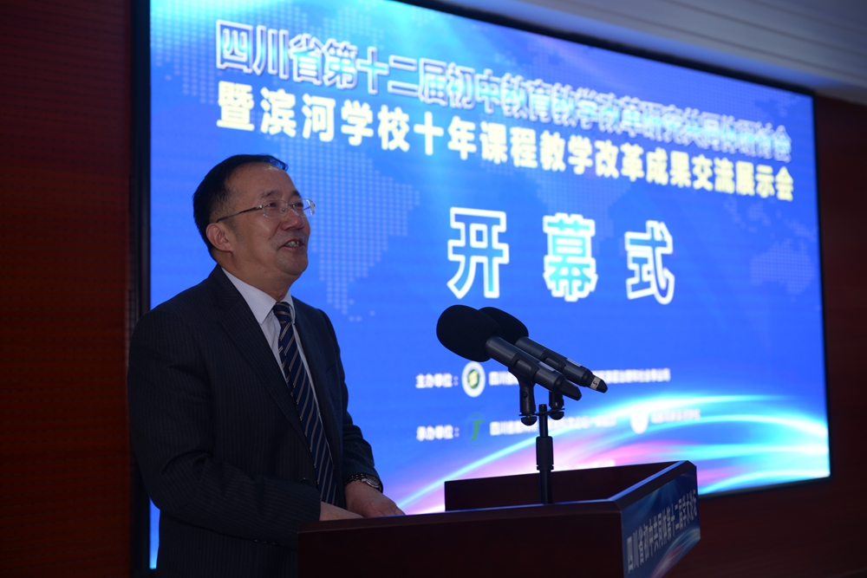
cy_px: 289
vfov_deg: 30.5
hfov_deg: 44.5
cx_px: 434
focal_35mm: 44
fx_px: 1060
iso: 160
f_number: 3.2
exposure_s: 1/100
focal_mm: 44
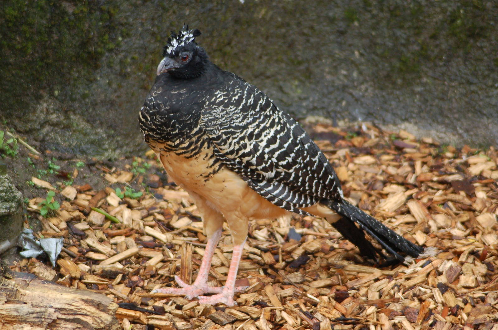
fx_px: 3729
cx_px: 249
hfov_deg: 7.6
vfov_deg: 5.1
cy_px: 165
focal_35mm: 270
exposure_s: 1/100
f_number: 5.3
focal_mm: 180
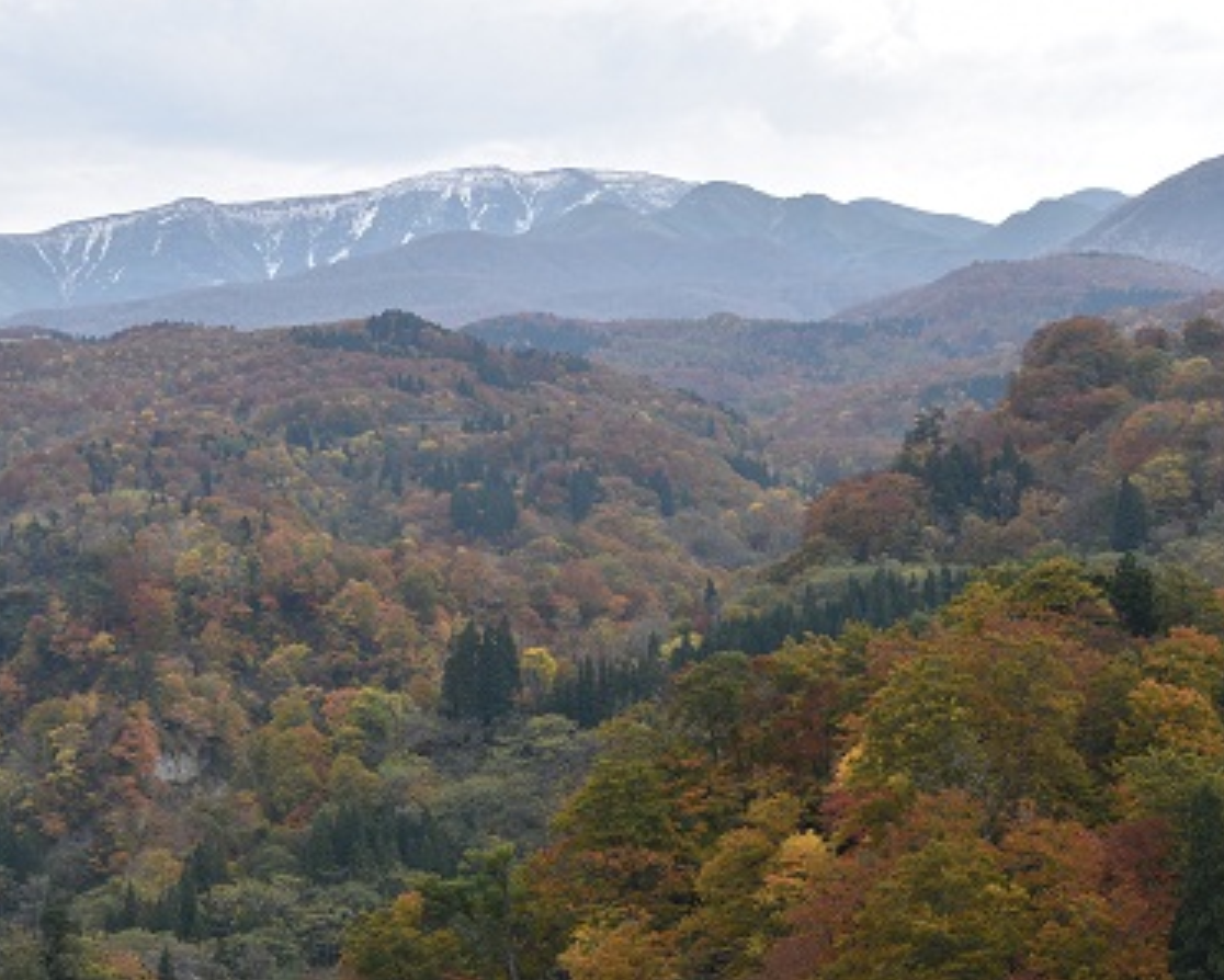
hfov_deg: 20.4
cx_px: 500
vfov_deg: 16.5
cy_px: 490
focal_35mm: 94
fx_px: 3391
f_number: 9
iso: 200
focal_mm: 55
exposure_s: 1/320
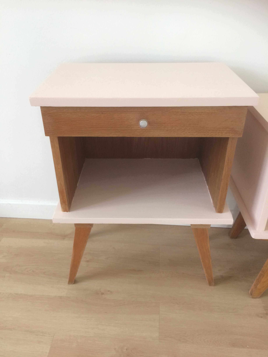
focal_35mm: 29
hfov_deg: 48.2
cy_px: 178
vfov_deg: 61.7
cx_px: 134
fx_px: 299
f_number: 2.2
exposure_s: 1/33
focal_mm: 4.15
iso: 50
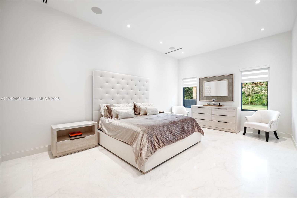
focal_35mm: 14
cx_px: 148
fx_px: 116
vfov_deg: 81.2
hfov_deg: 104.2
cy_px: 99
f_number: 2.8
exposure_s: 1/13
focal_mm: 14
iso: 250
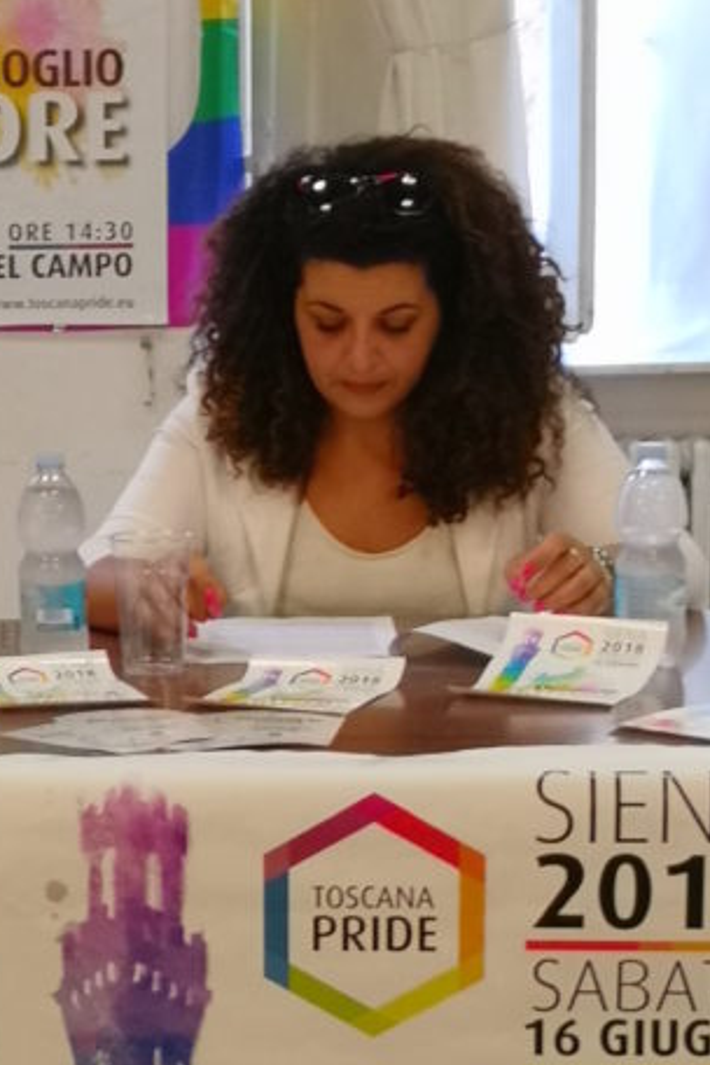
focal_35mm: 105
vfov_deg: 19.4
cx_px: 58
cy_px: 729
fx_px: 3106
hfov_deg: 12.9
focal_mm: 3.95
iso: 200
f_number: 1.6
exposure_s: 1/33.3
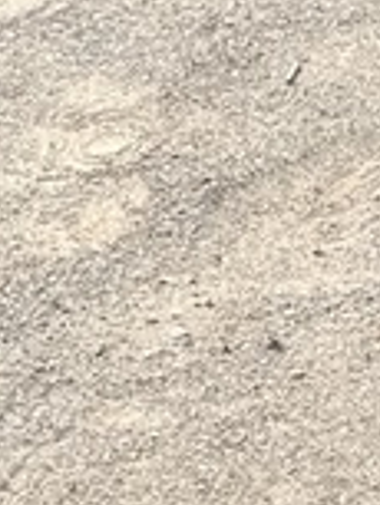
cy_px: 918
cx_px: 1328
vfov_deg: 8.9
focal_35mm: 212
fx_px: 3099
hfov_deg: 6.2
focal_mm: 2.71
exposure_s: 1/427
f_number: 1.9
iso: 25
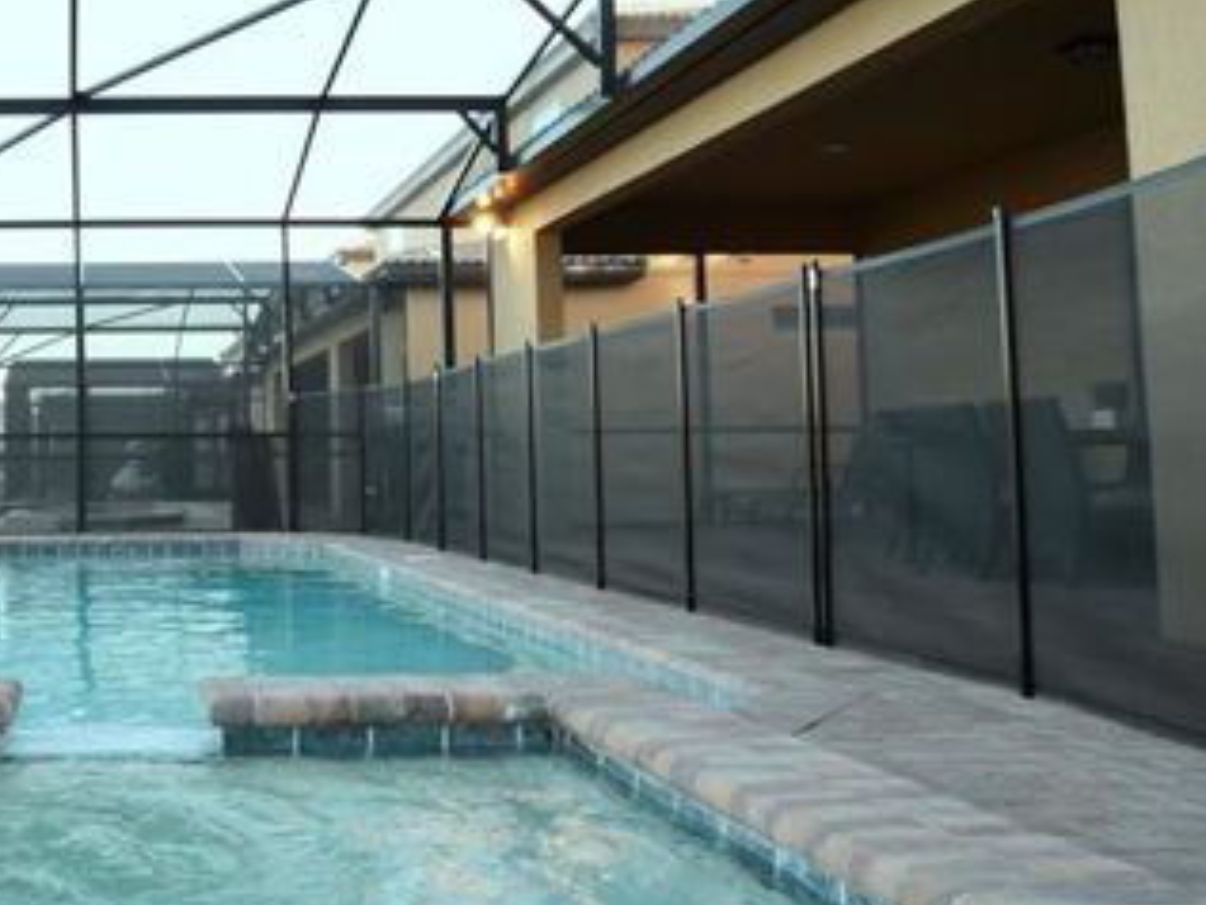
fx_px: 1115
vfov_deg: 44.0
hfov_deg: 48.9
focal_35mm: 32
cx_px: 63
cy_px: 380
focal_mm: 10
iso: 100
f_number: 4.5
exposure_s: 1/50
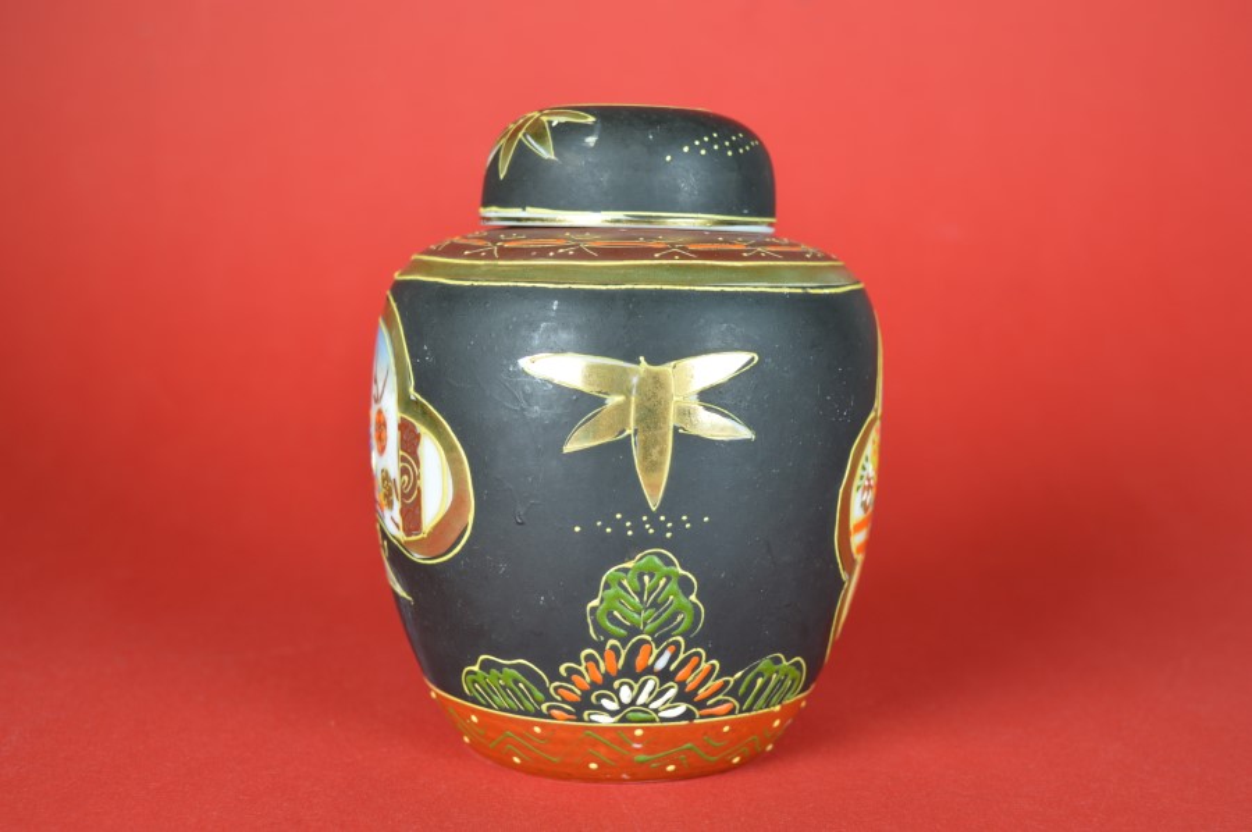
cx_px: 626
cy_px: 416
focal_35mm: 51
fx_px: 1772
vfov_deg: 26.4
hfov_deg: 38.9
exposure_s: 1/125
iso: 100
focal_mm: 34
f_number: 6.3
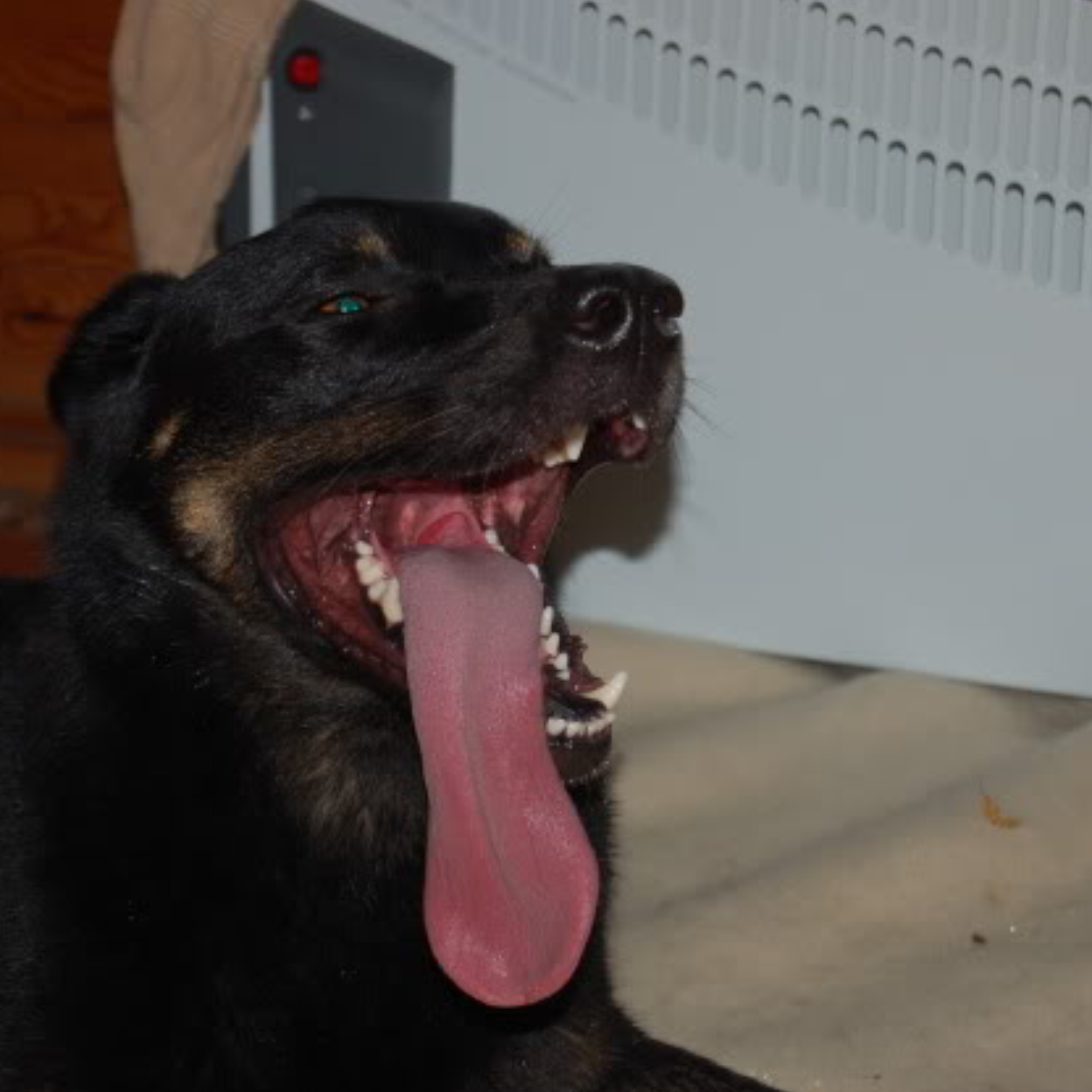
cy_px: 555
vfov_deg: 16.2
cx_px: 442
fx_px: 3842
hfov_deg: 16.2
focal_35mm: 108
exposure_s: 1/60
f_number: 5.6
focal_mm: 55
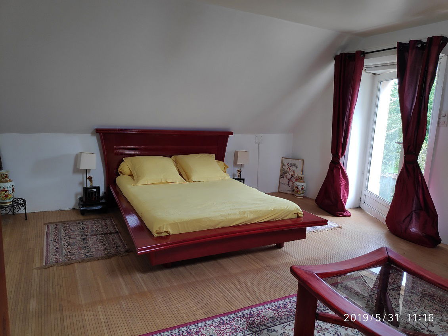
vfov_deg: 66.0
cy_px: 168
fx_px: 259
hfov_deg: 81.8
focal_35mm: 20
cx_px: 224
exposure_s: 1/102
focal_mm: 3.94
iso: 100
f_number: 1.9
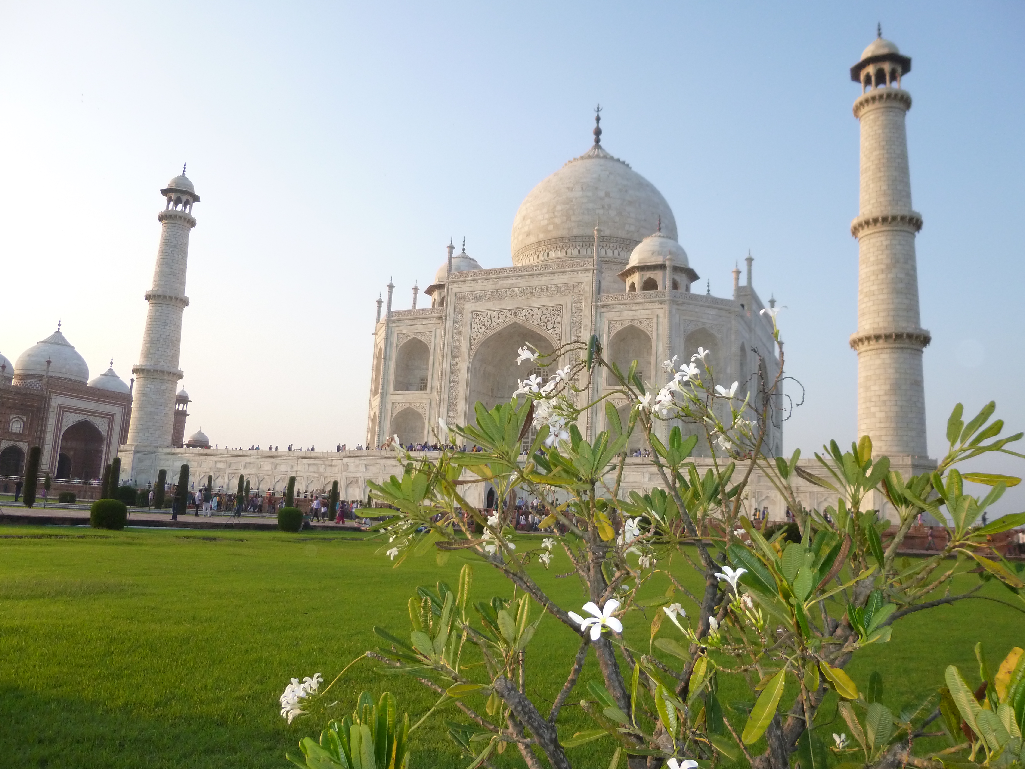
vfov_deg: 53.1
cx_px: 527
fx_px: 770
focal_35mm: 26
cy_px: 390
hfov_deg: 67.3
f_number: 3.1
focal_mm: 4.5
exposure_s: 1/320
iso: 160
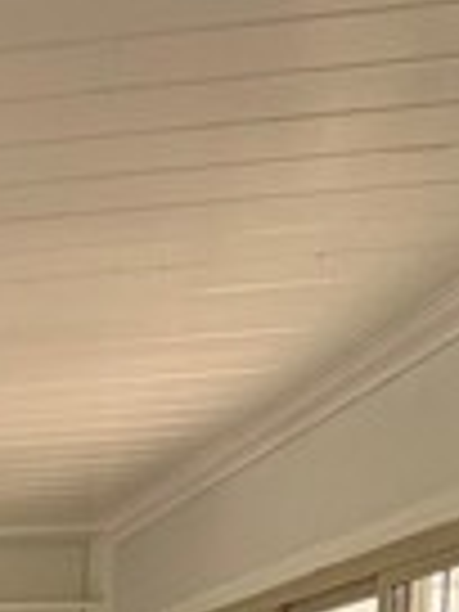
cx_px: -477
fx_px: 1167
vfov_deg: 23.3
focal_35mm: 66
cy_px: 932
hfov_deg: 16.5
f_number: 2.2
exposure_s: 1/99
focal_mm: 2.22
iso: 125
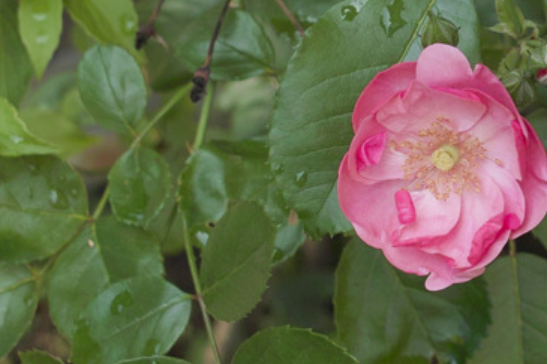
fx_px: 1746
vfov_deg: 11.9
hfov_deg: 17.4
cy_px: 141
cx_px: 550
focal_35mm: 115
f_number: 5
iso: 400
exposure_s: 1/200
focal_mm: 24.2
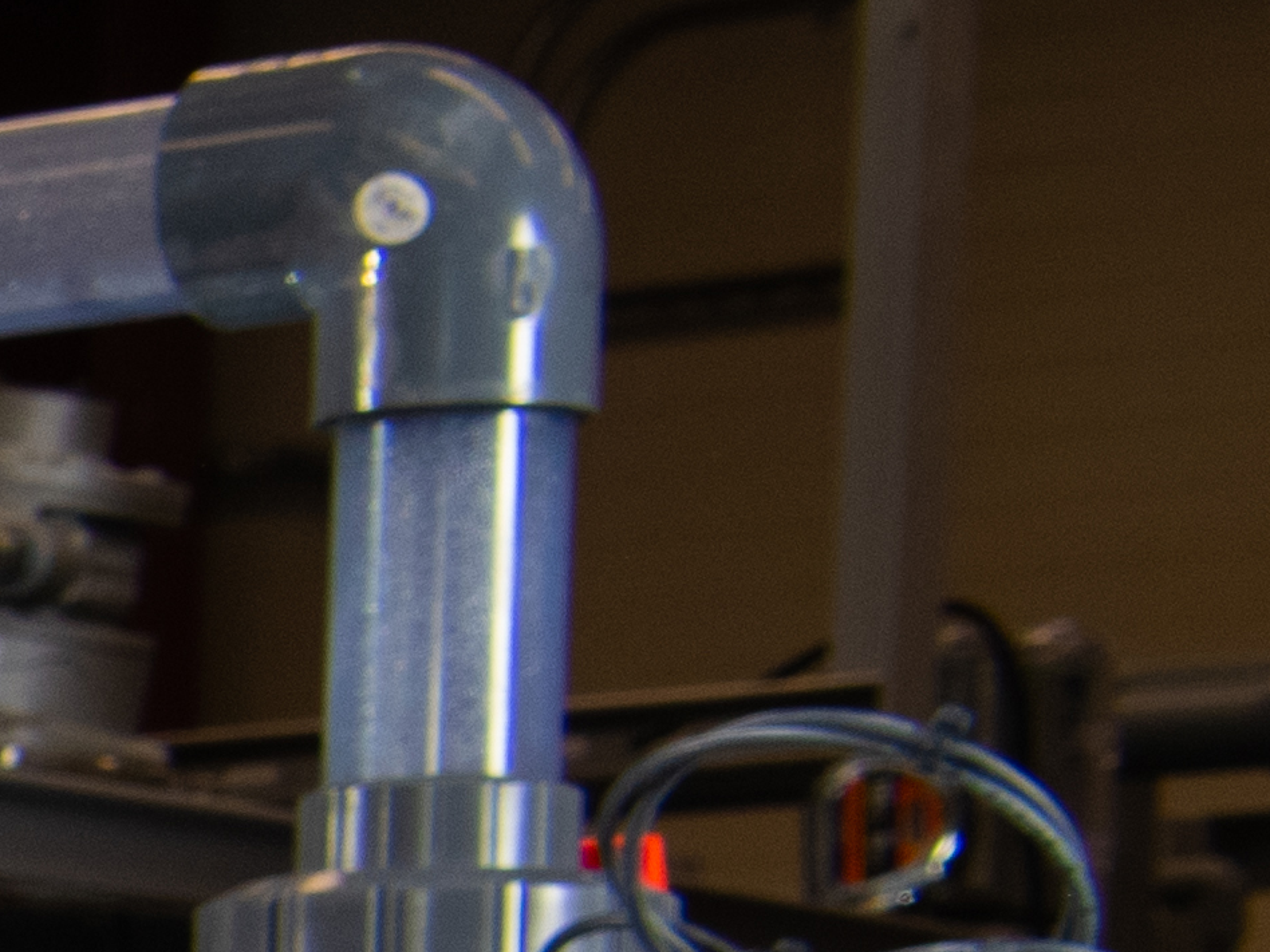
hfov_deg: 6.2
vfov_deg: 5.3
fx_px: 9832
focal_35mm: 268
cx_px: -3651
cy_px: 2373
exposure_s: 1/60
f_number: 8
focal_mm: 32
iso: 400
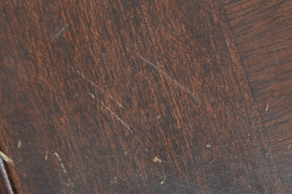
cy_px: 348
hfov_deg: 4.1
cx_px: 426
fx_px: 4056
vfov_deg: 2.7
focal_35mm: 501
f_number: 8
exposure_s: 1/160
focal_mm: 80
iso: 200
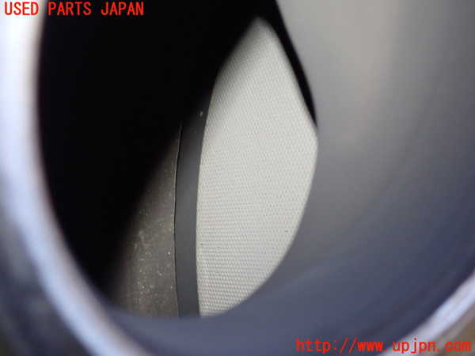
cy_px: 178
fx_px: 1372
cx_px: 238
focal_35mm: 100
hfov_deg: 19.6
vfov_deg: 14.8
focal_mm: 18
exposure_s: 1/100
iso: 800
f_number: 4.9
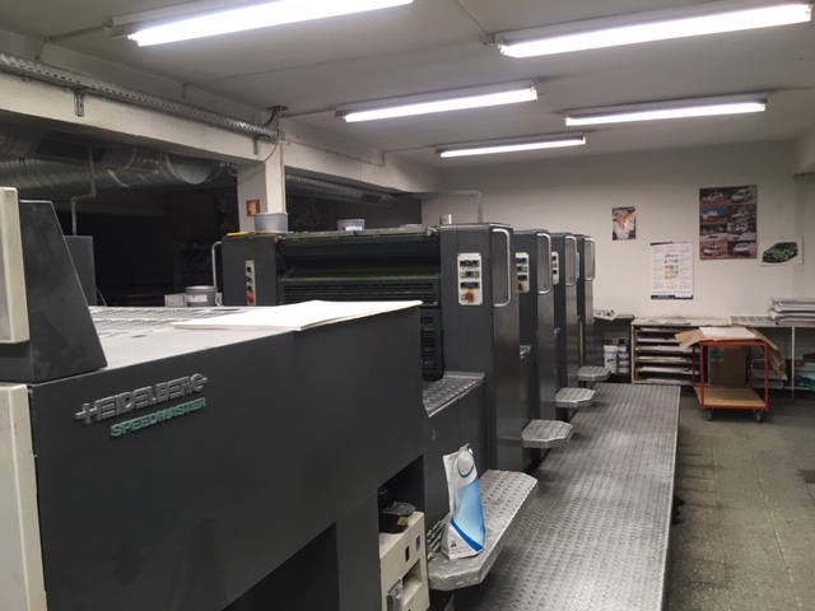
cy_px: 306
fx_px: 683
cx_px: 408
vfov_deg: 48.2
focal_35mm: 29
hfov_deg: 61.7
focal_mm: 4.15
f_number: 2.2
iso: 50
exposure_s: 1/33
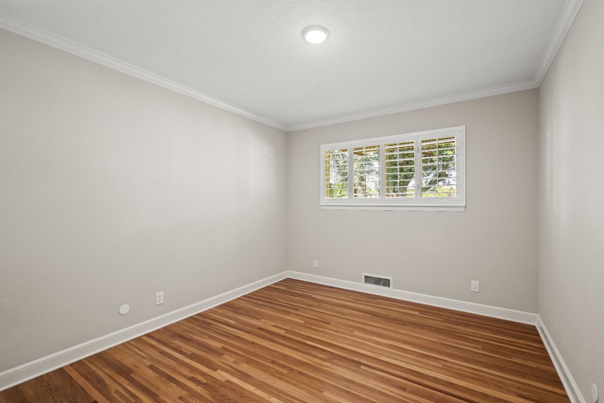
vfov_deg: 73.7
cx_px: 302
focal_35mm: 16
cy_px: 202
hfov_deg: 96.7
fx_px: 268
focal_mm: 16
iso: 200
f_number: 8
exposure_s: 1.6
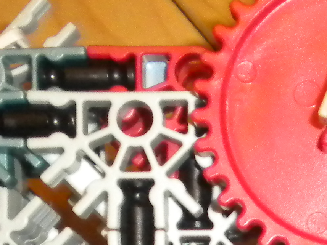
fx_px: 1408
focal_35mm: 149
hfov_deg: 13.0
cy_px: 483
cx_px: 340
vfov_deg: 9.4
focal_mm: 6.3
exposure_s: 1/30
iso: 400
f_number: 3.1
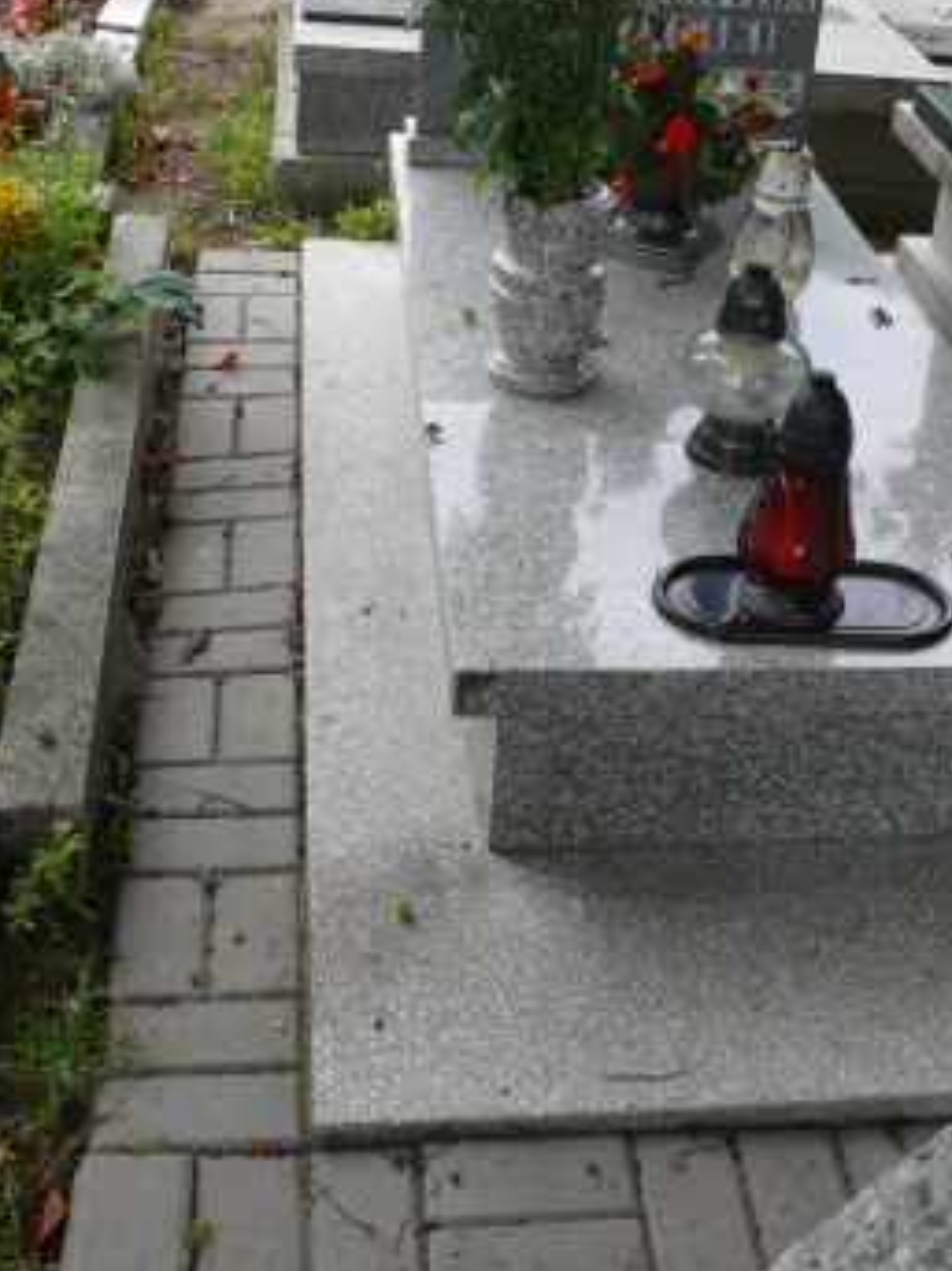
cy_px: 448
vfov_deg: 38.6
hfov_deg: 29.5
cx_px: 622
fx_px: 1798
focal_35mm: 49
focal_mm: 7.4
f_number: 3.6
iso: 100
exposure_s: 1/100
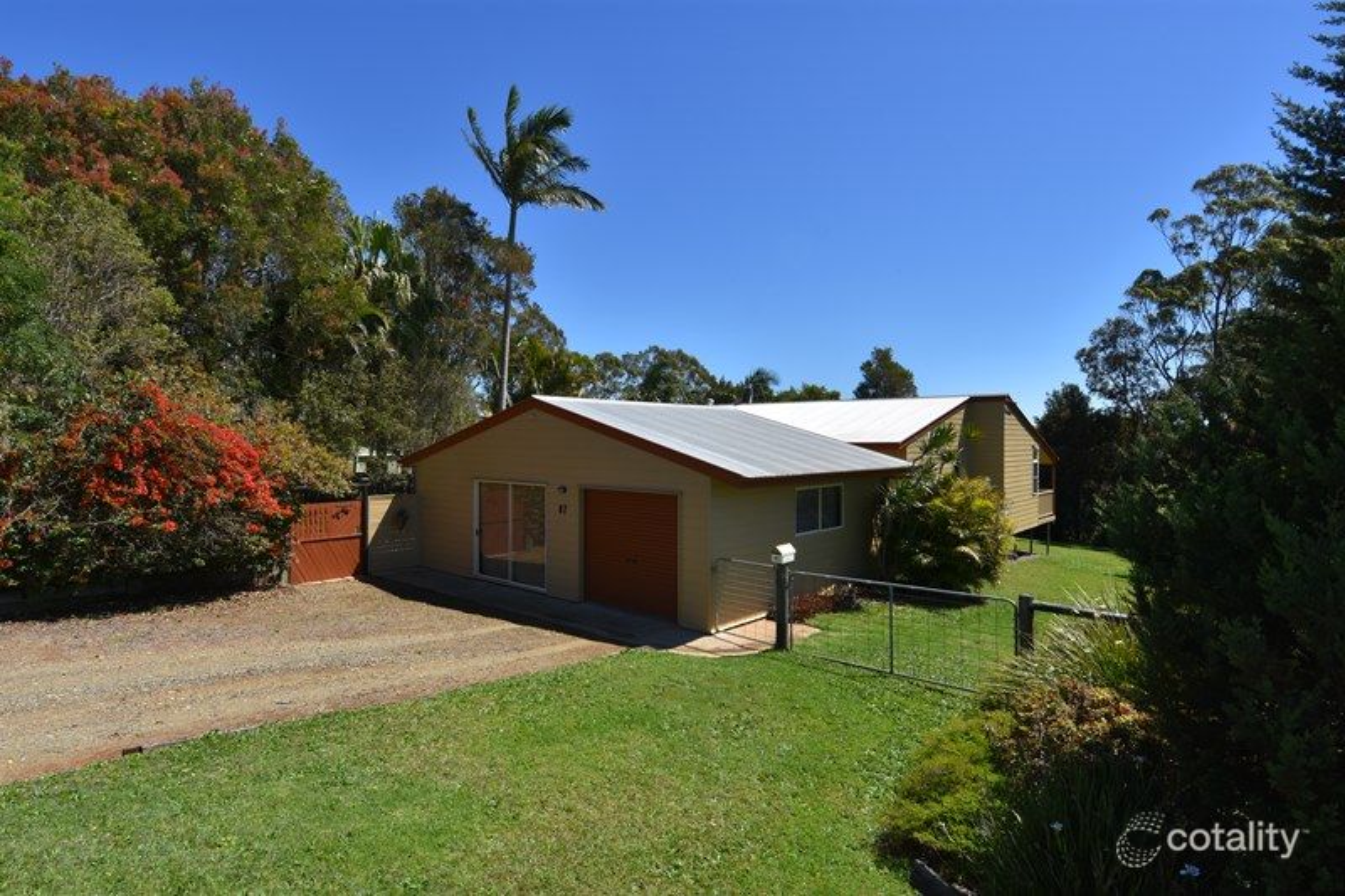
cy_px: 448
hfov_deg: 90.0
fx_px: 672
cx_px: 672
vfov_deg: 67.4
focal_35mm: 18
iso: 140
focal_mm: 12
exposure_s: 1/500
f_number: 8
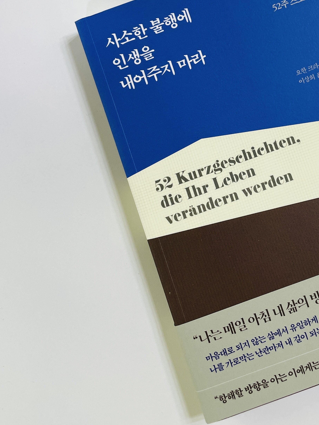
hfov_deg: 32.8
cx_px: 246
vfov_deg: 42.6
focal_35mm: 43
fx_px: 528
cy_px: 109
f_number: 1.6
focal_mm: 4.2
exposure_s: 1/120
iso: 80
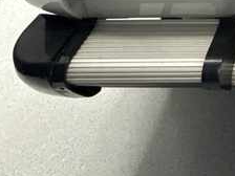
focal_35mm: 64
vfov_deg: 16.0
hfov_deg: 23.3
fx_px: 434
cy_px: -206
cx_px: 366
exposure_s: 1/50
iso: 320
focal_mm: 2.22
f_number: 2.2
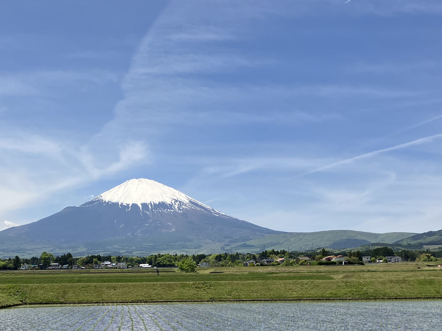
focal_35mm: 49
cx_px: 133
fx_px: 626
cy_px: 264
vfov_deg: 29.0
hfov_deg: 38.3
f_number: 1.8
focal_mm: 3.99
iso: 32
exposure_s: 1/3247
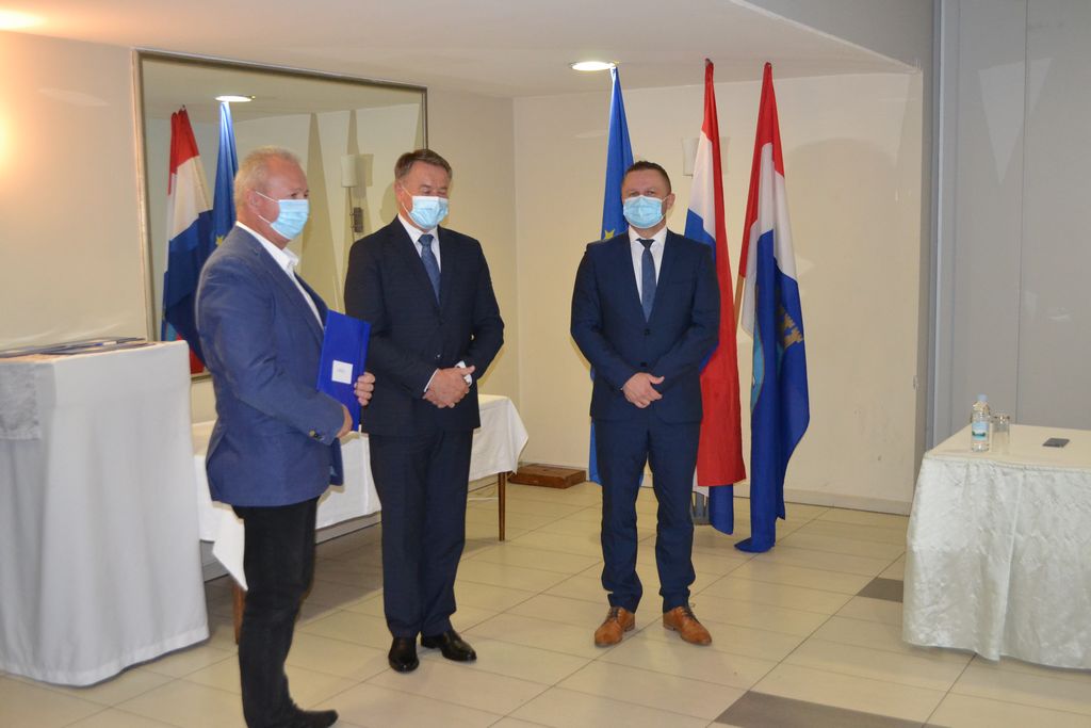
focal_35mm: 39
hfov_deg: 49.5
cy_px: 364
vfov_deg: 34.2
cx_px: 546
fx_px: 1182
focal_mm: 26
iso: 2200
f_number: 4.2
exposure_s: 1/60
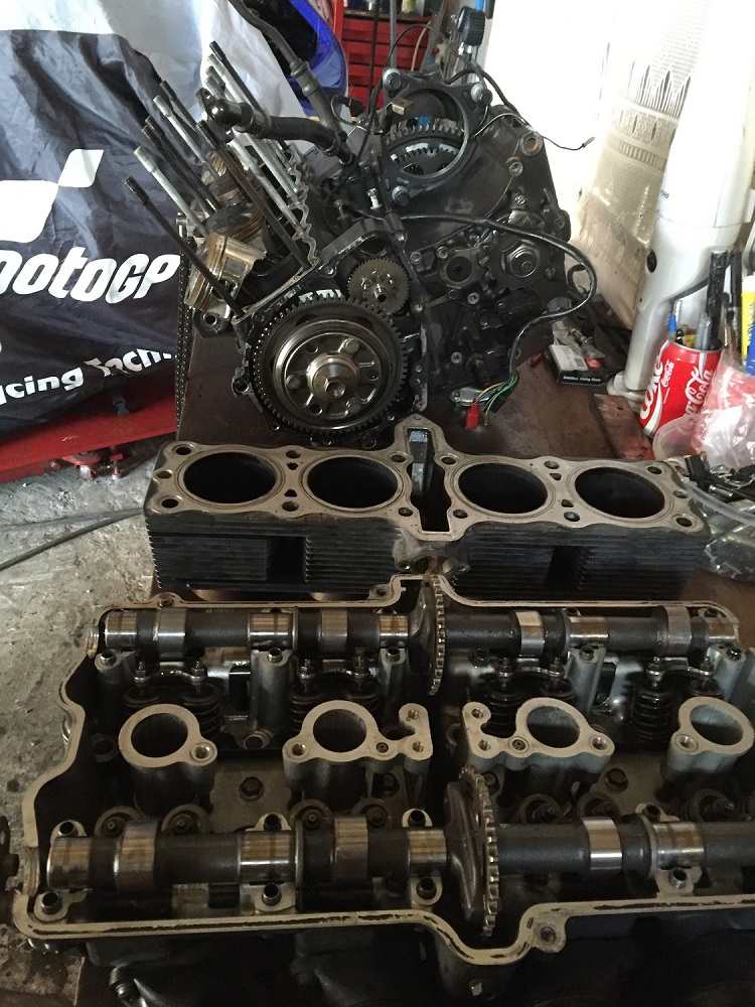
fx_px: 843
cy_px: 504
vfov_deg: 61.7
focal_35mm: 29
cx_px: 378
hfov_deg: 48.2
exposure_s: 1/17
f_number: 2.2
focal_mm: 4.15
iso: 400
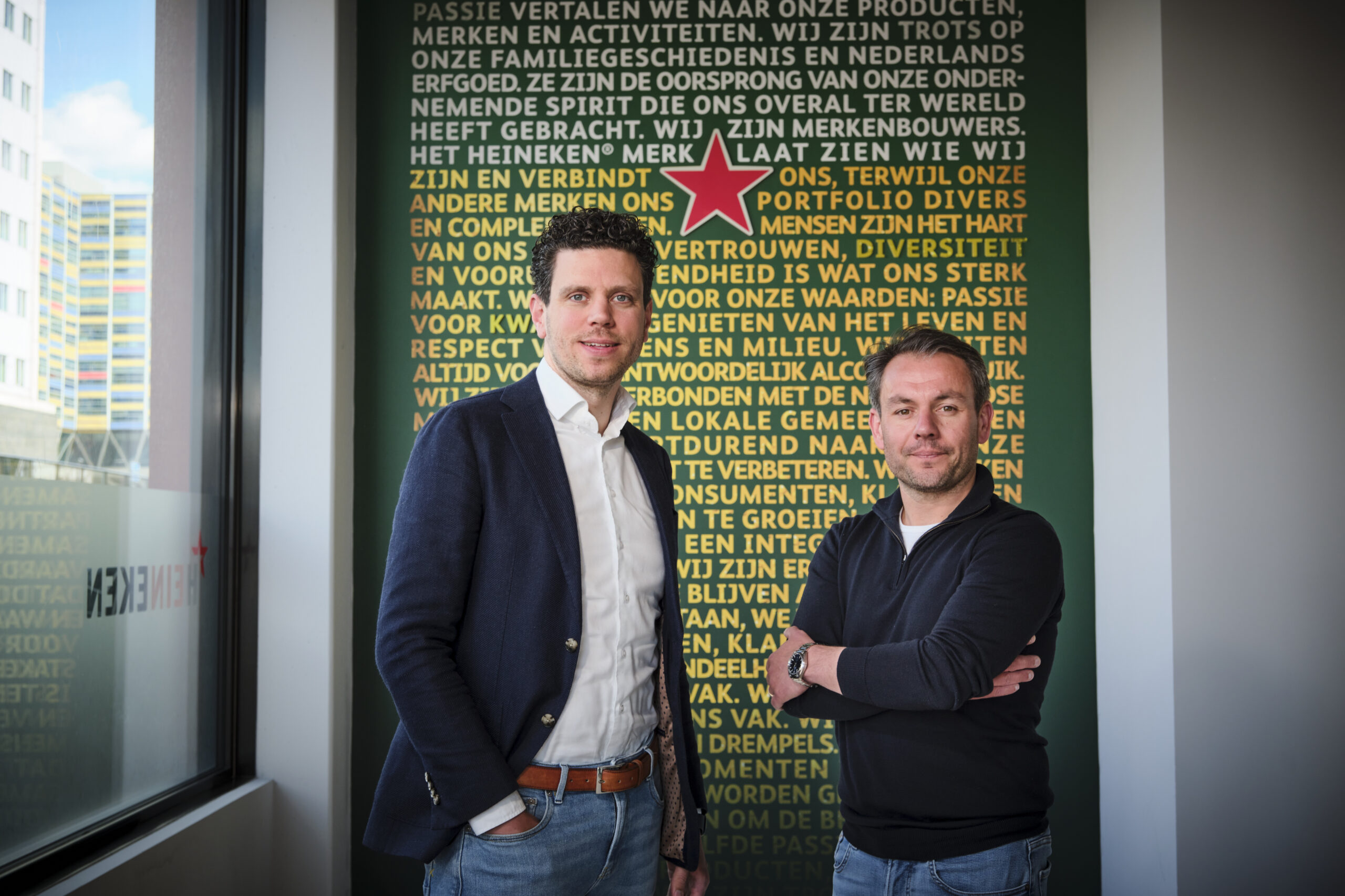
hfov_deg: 47.4
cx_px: 672
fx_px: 1532
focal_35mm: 41
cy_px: 448
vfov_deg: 32.6
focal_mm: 27.4
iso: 400
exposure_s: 1/100
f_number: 4.5
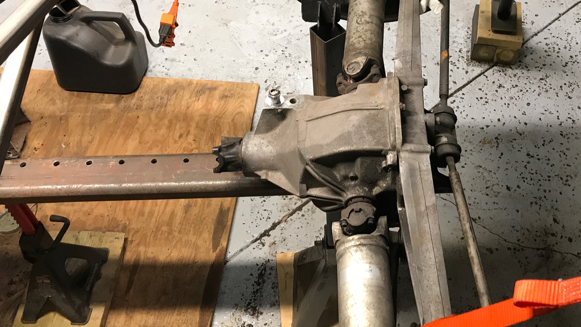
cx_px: 362
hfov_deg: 50.0
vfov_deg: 29.3
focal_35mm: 40
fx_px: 616
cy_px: 90
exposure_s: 1/20
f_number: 1.8
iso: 40
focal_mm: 3.99
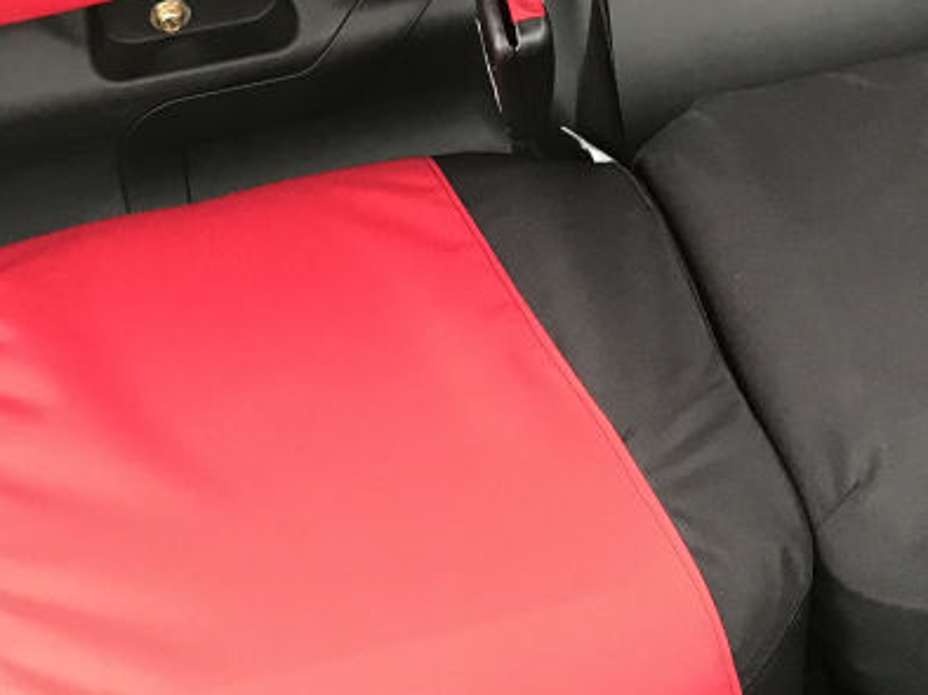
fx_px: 2304
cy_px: -74
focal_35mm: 86
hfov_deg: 22.4
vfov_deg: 16.6
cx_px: 777
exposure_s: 1/30
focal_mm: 3.99
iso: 32
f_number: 1.8
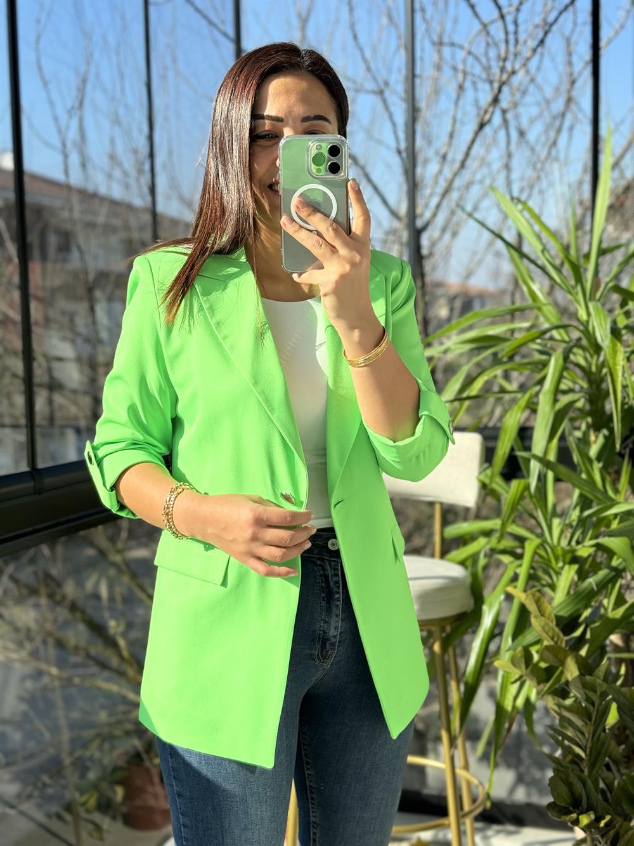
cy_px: 423
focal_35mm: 48
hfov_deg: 30.3
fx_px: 1172
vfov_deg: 39.7
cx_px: 317
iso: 64
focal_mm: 6.86
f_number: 1.78
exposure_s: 1/876
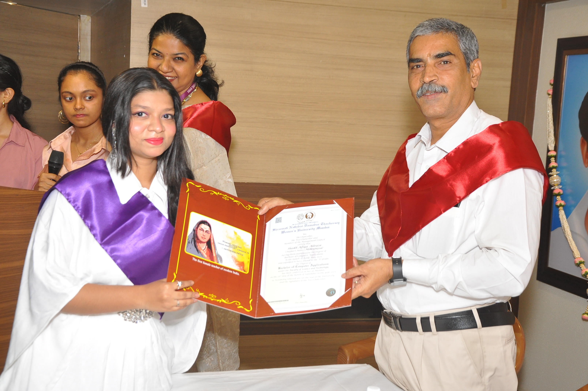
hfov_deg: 35.1
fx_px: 930
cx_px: 294
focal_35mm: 57
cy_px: 196
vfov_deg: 23.7
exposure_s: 1/125
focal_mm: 38
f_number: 5.6
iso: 800
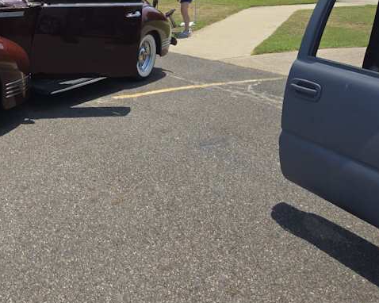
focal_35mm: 47
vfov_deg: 31.1
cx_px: 13
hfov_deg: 36.2
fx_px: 527
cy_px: 52
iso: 25
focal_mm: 5.4
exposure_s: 1/1610
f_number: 1.8
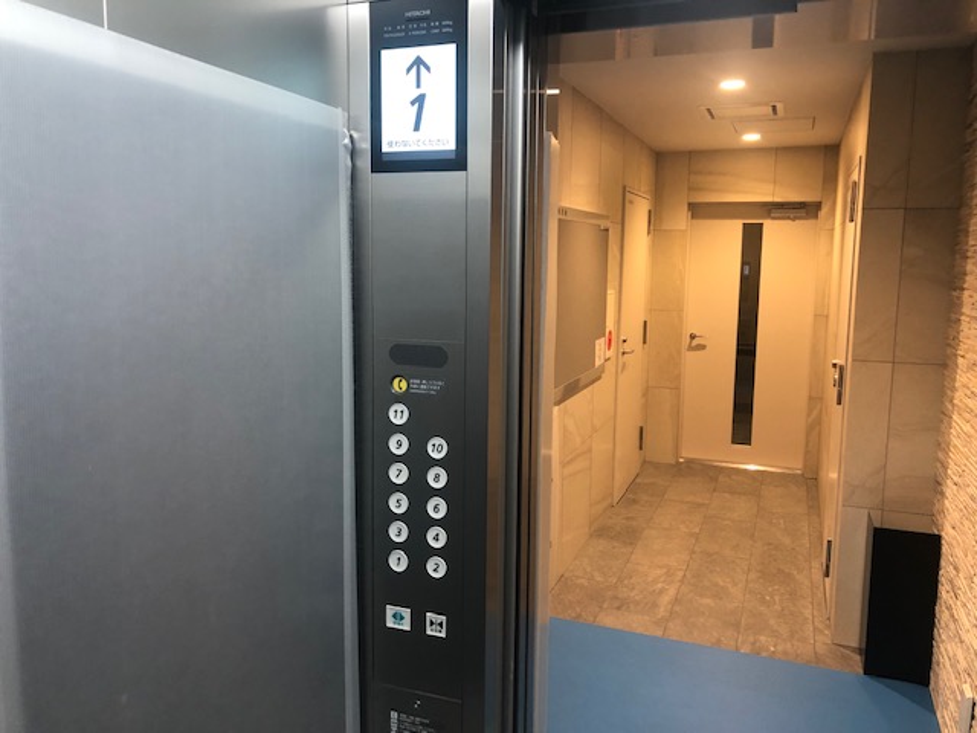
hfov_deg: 63.4
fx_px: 790
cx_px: 488
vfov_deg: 49.7
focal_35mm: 28
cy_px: 366
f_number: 1.8
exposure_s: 1/20
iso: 40
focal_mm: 3.99
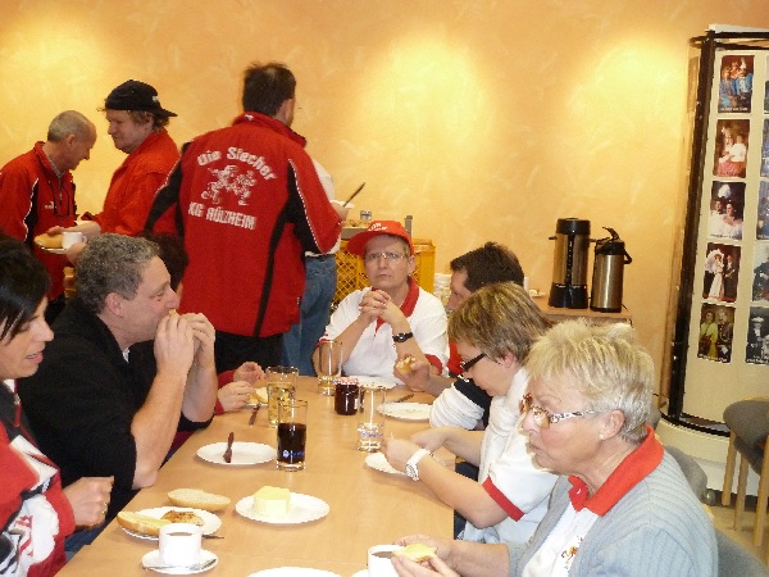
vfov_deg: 28.0
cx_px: 384
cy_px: 288
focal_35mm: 52
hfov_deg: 36.8
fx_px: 1155
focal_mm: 8.5
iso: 400
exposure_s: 1/30
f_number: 3.8
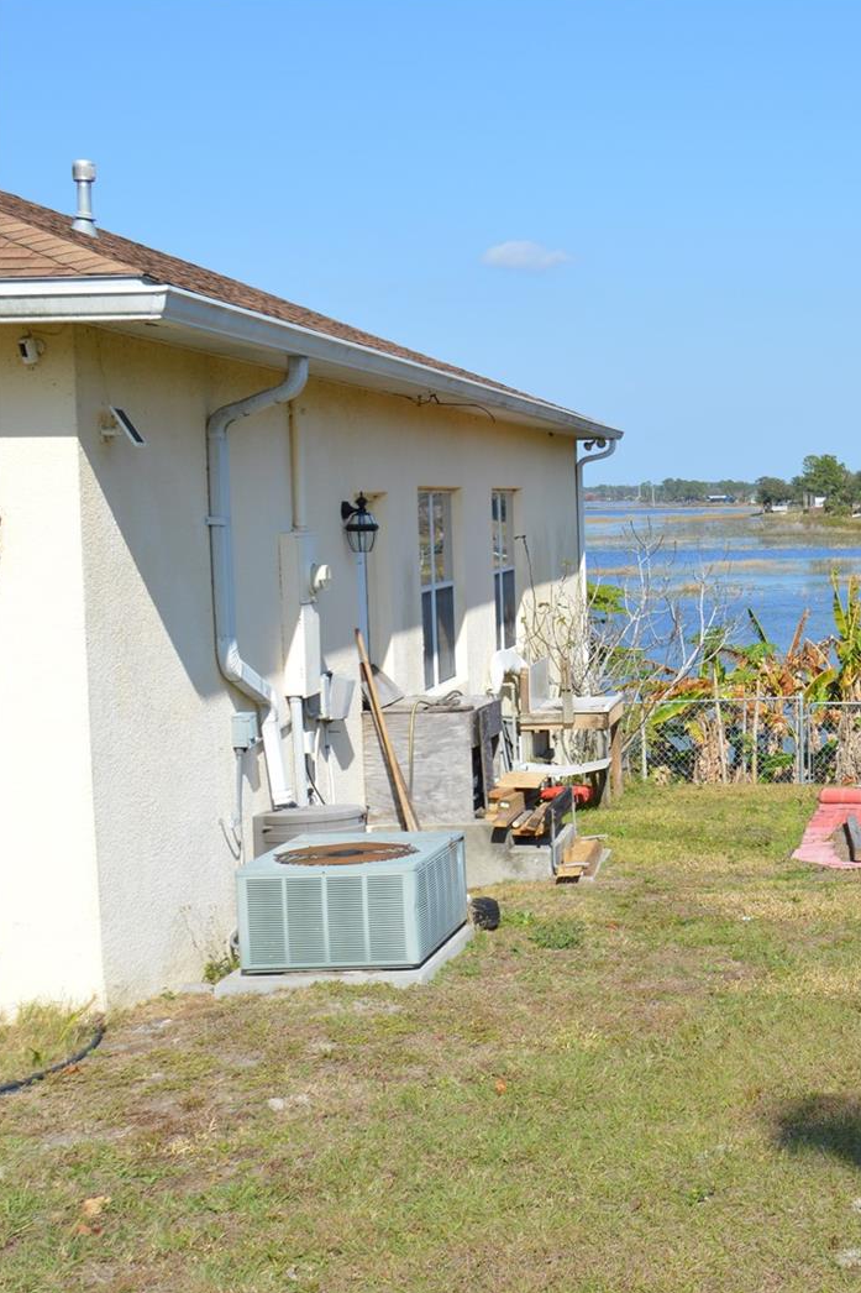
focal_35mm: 55
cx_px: 981
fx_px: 1974
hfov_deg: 23.0
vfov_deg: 36.3
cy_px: 648
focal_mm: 24
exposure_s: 1/320
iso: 100
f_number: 9
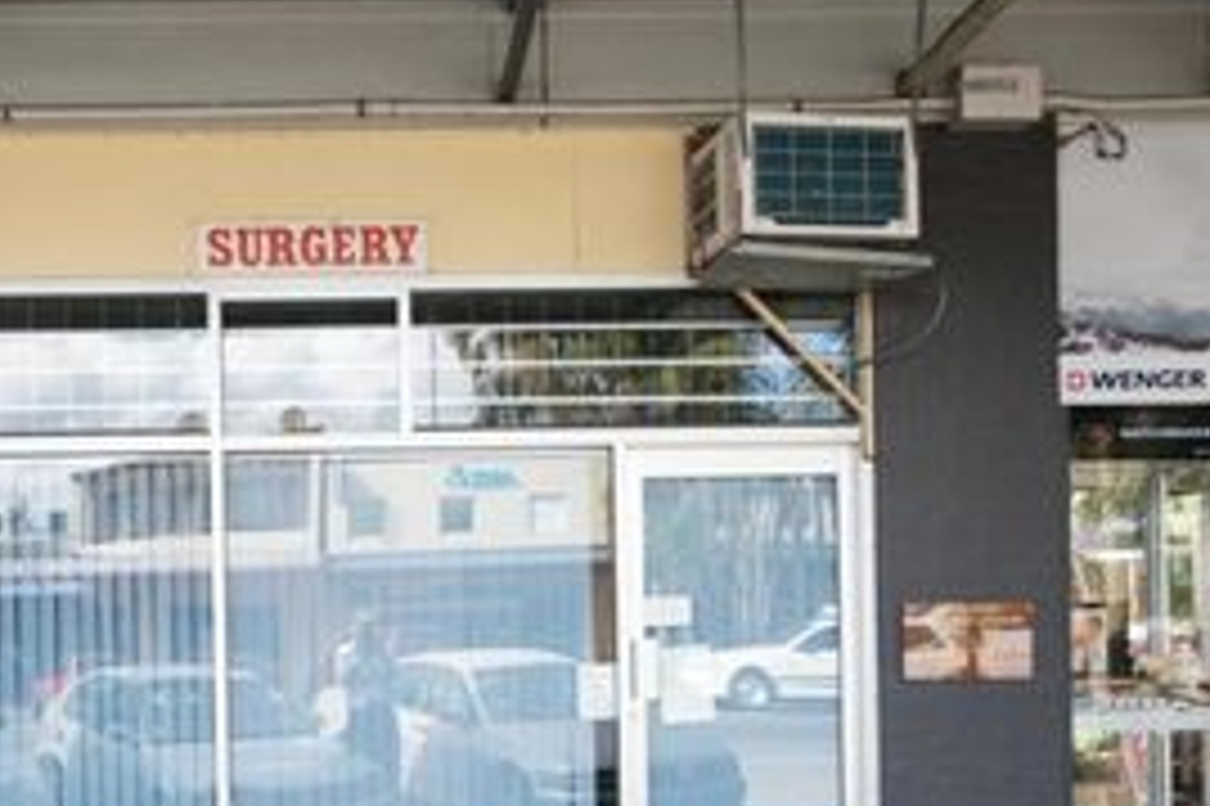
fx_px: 1411
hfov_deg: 45.7
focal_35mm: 42
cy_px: 642
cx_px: 405
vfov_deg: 31.1
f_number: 4
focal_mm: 24
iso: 200
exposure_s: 1/50
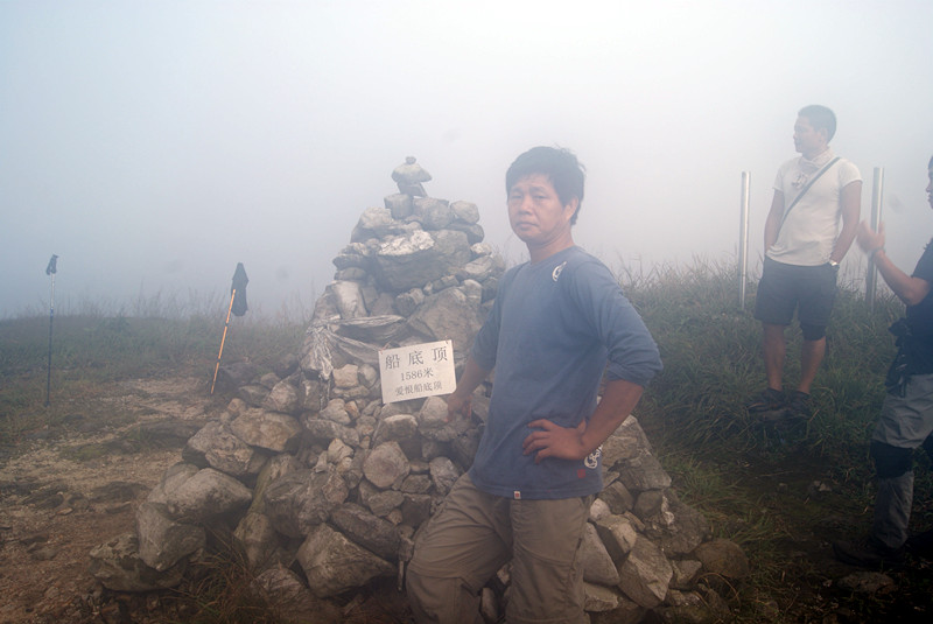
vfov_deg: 40.0
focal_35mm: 33
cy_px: 312
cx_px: 466
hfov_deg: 57.2
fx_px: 856
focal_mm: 22
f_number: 10
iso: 100
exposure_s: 1/125
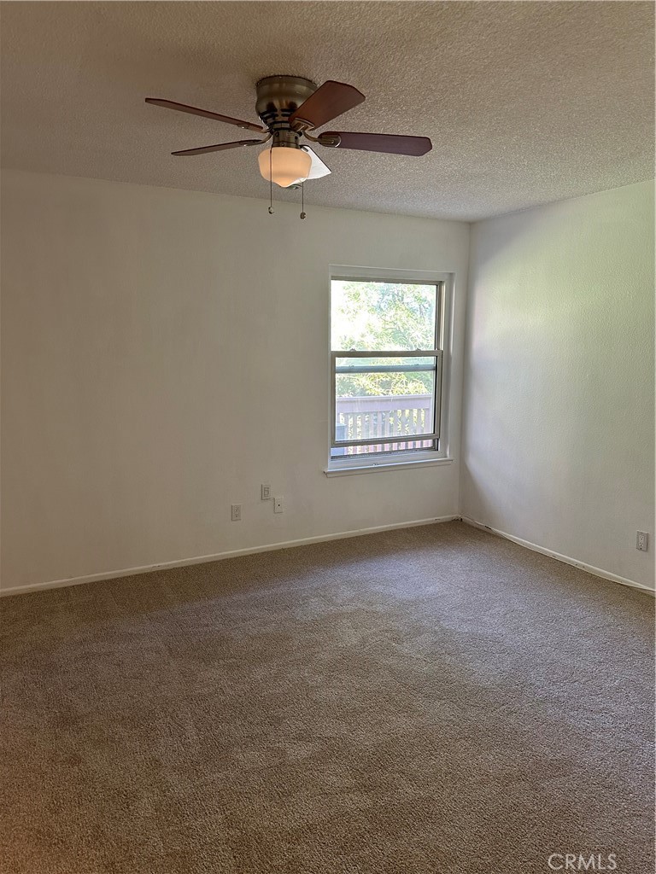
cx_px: 328
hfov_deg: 56.8
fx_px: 606
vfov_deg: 71.6
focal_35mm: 24
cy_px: 437
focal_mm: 6.86
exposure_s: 1/60
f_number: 1.78
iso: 200
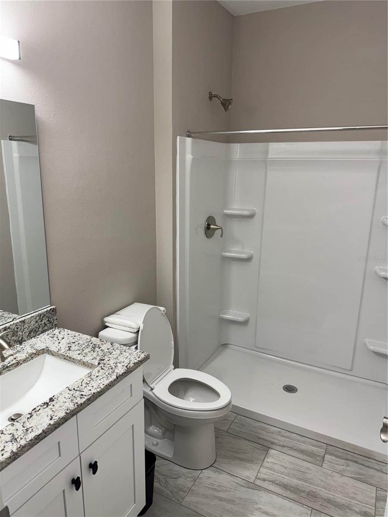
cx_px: 194
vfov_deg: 71.6
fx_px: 359
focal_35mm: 24
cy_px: 258
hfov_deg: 56.8
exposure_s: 1/120
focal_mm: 6.76
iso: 200
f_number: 1.78
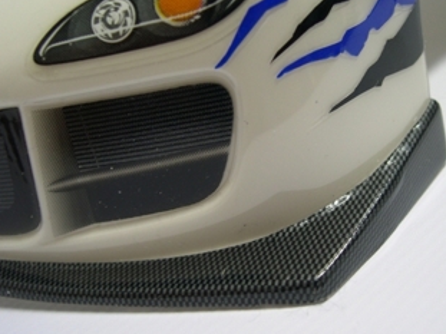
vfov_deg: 28.5
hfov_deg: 37.4
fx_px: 657
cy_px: 161
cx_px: 255
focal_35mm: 51
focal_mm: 9
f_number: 2.9
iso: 100
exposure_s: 1/4.9
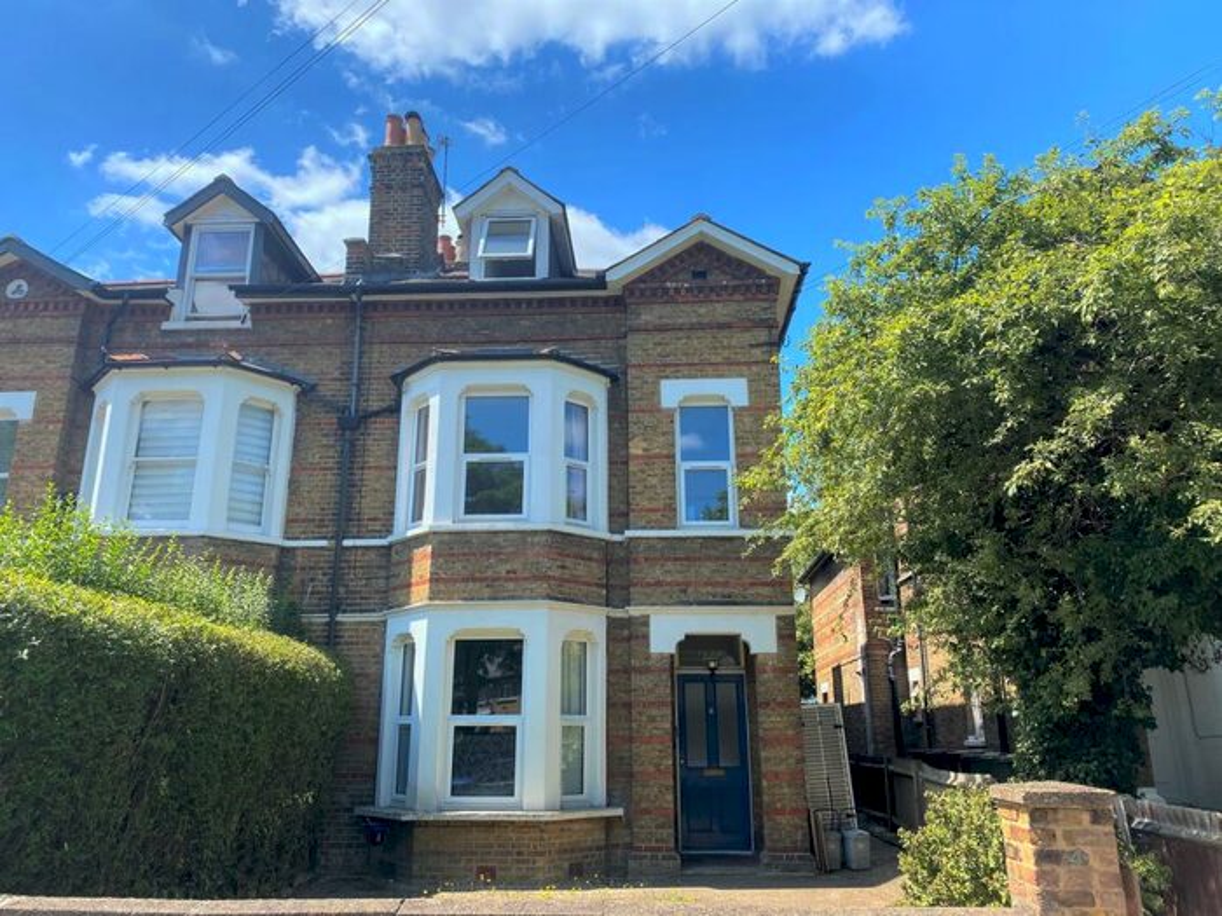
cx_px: 611
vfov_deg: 53.1
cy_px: 458
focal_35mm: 26
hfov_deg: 67.3
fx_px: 918
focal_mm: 4.25
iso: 32
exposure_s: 1/1522
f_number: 1.8
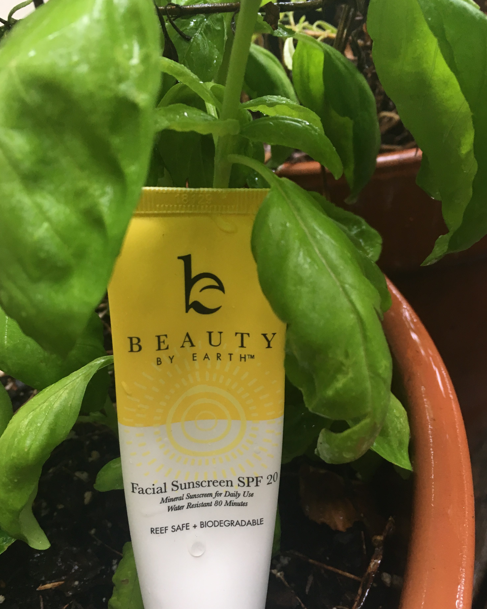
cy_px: 314
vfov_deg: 57.2
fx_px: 559
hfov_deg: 47.1
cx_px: 241
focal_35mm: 31
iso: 64
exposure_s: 1/30
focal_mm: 4.15
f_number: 2.2
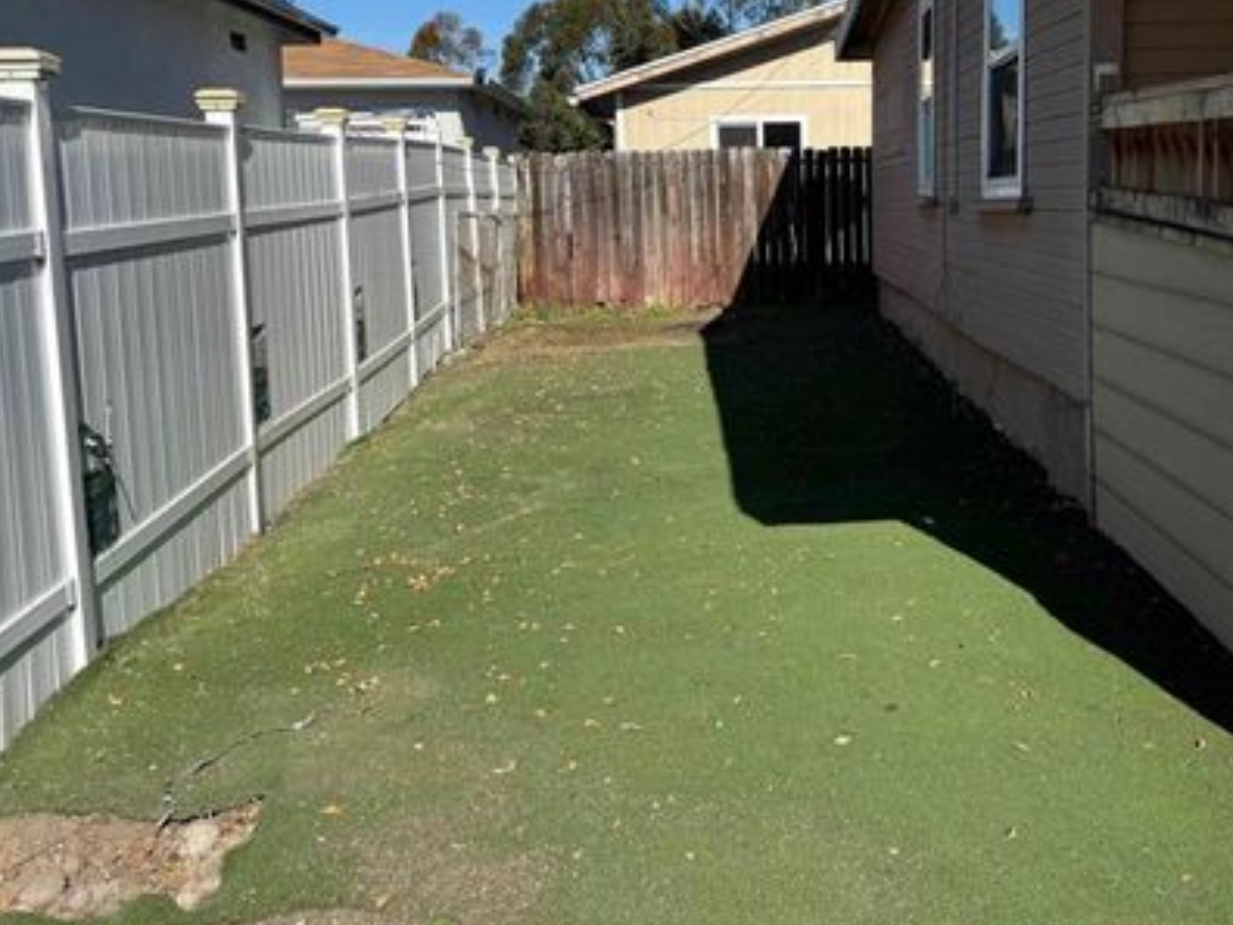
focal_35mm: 36
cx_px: 838
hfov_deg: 50.3
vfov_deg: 39.2
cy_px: 316
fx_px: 1282
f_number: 1.78
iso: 80
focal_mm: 6.76
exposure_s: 1/4975
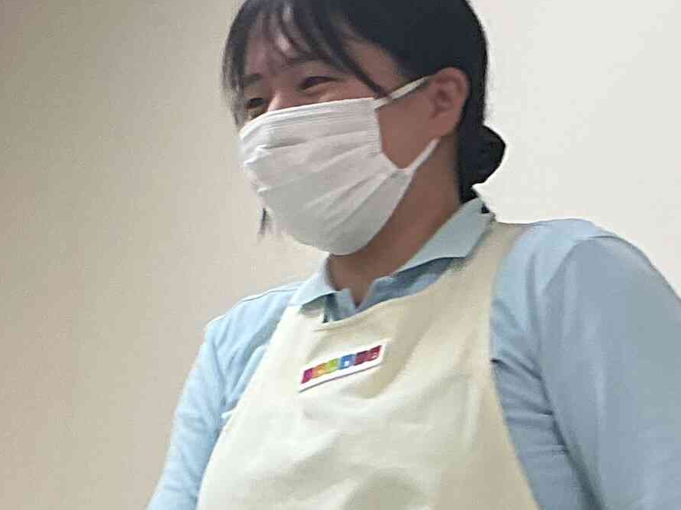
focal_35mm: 132
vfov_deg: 11.2
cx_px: -26
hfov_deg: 14.7
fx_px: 2596
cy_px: 400
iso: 32
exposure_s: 1/120
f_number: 1.8
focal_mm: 3
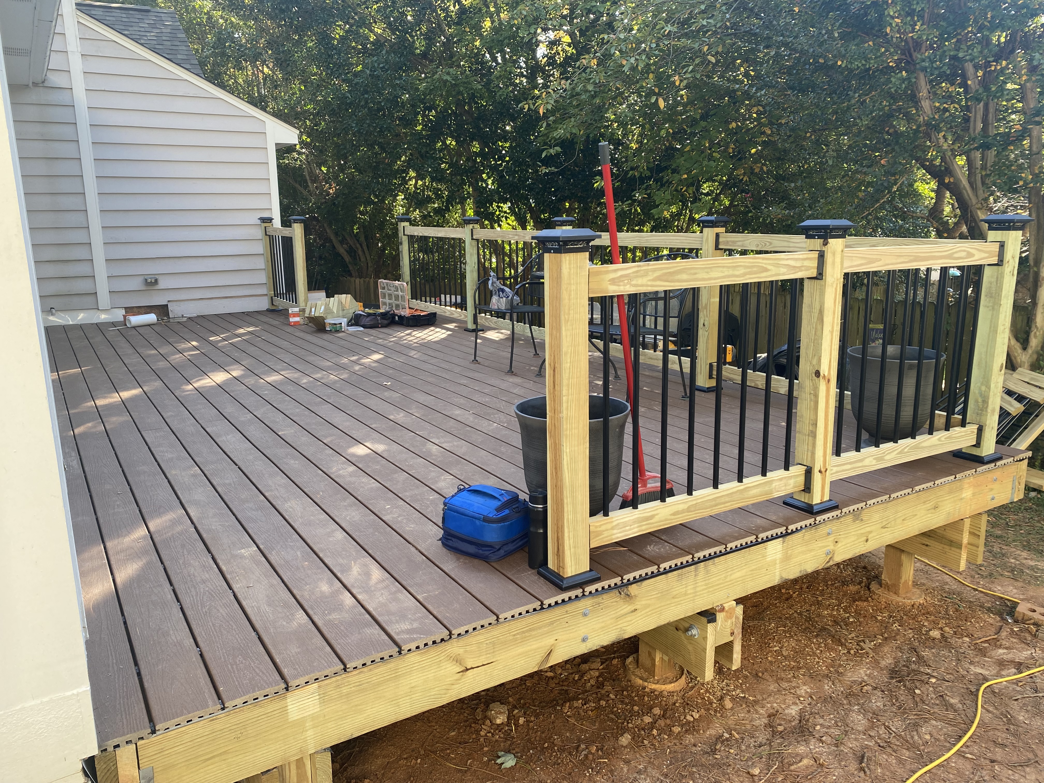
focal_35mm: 26
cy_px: 392
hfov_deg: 67.3
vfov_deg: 53.1
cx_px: 522
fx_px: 784
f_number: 1.8
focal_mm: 4.25
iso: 32
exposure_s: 1/122
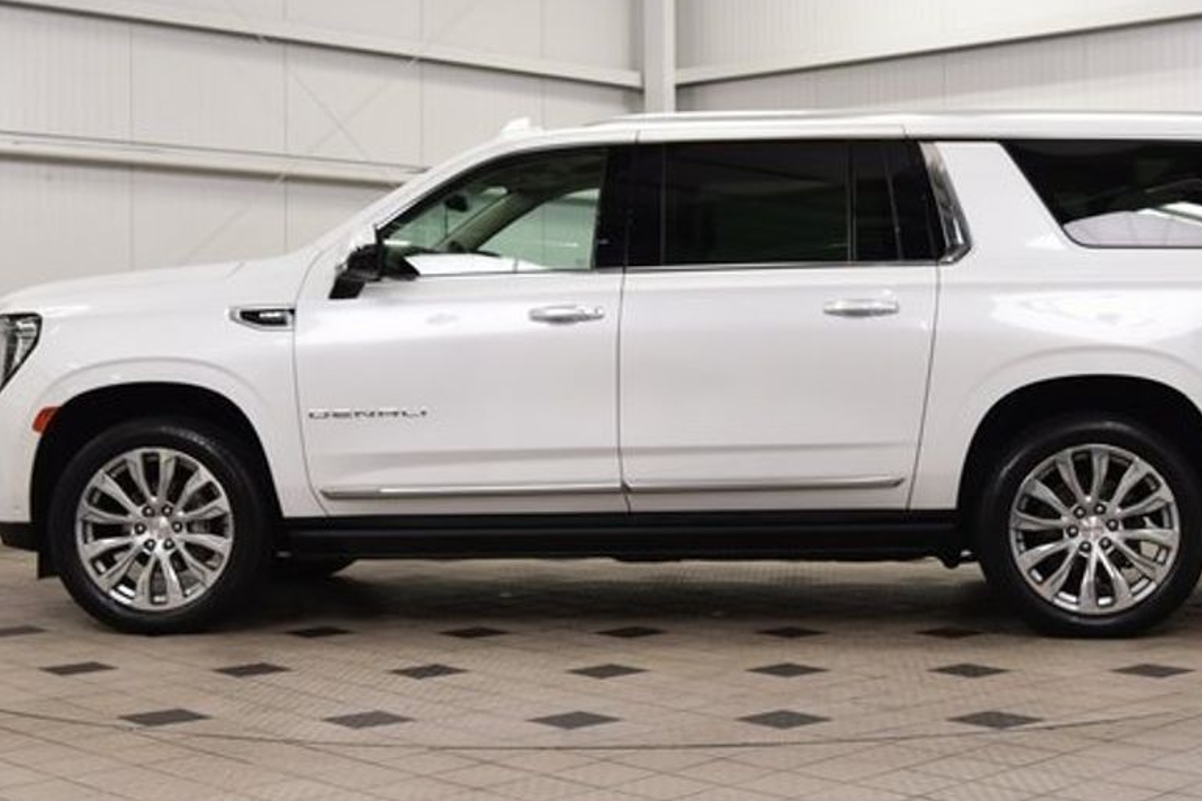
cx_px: 700
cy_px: 379
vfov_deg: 22.6
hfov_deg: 33.3
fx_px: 2003
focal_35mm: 60
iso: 1000
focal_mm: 30
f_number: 8
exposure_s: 1/60
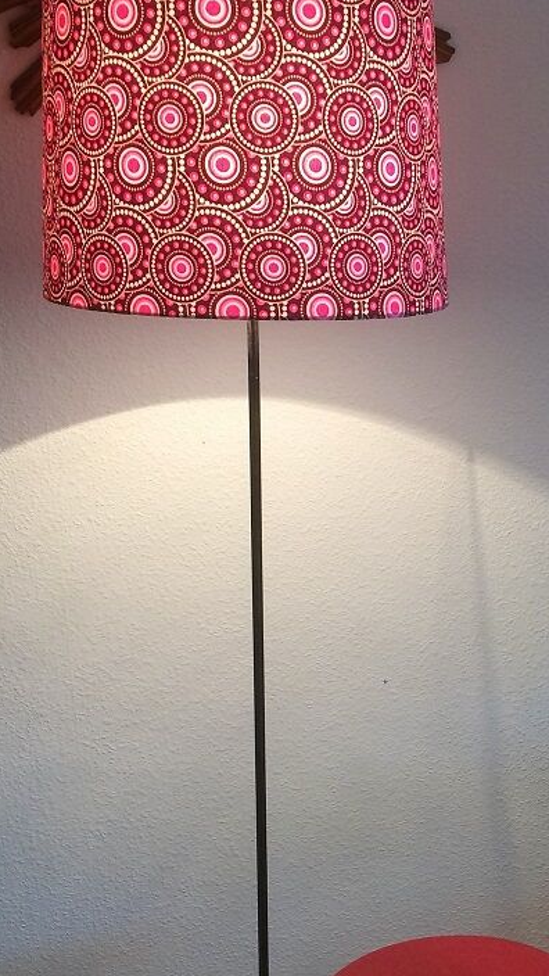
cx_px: 463
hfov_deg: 23.5
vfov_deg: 40.9
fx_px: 1294
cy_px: 640
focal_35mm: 50
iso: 100
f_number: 2.2
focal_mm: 4.15
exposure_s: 1/33
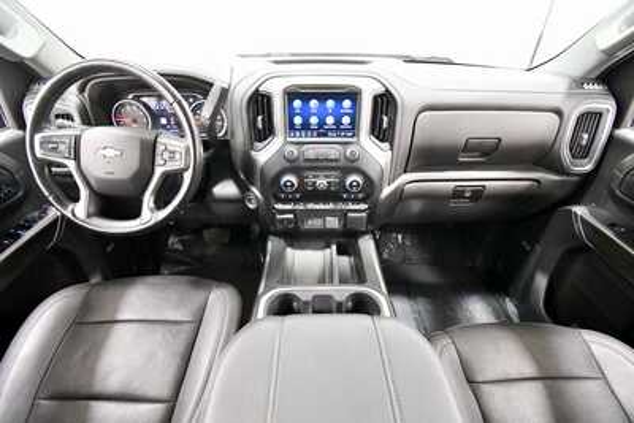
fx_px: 264
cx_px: 317
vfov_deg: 77.4
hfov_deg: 100.4
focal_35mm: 15
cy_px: 212
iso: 6400
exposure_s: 1/60
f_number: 4.5
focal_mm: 10
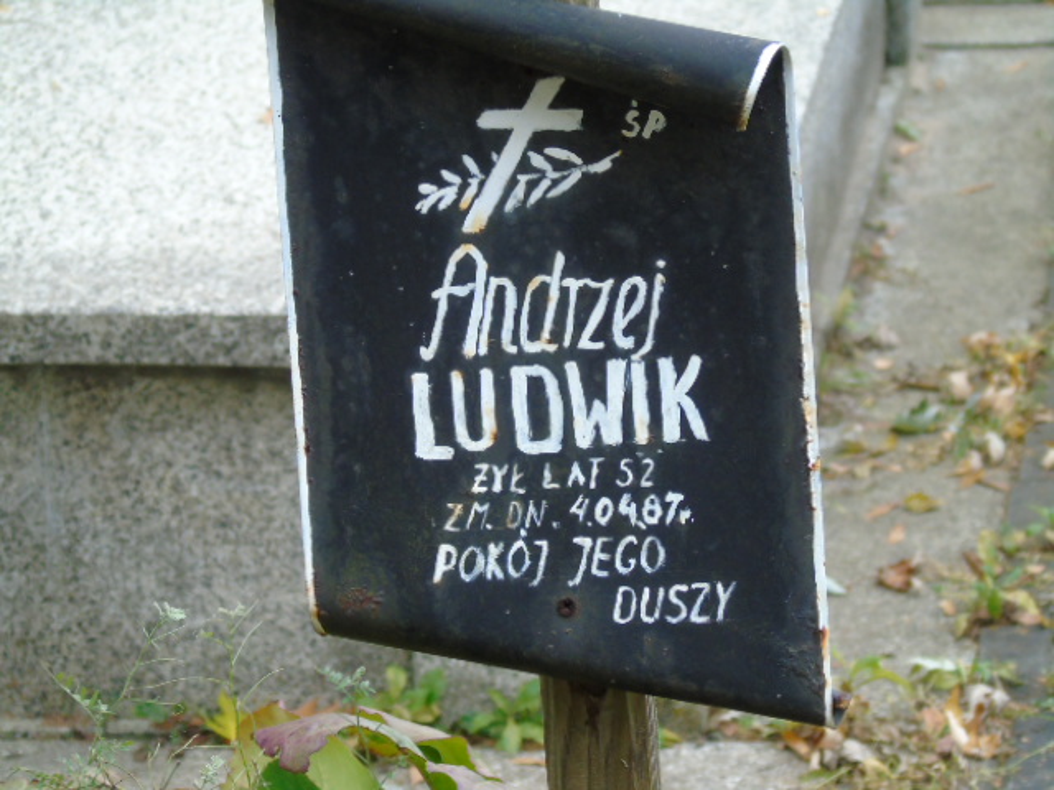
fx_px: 5663
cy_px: 395
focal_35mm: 186
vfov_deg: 8.0
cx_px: 527
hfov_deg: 10.6
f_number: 5
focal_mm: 33
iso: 250
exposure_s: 1/125
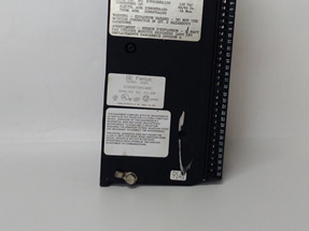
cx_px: 179
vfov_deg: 30.1
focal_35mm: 47
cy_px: 44
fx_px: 419
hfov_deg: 40.3
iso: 143
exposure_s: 1/50
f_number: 2
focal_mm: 3.79
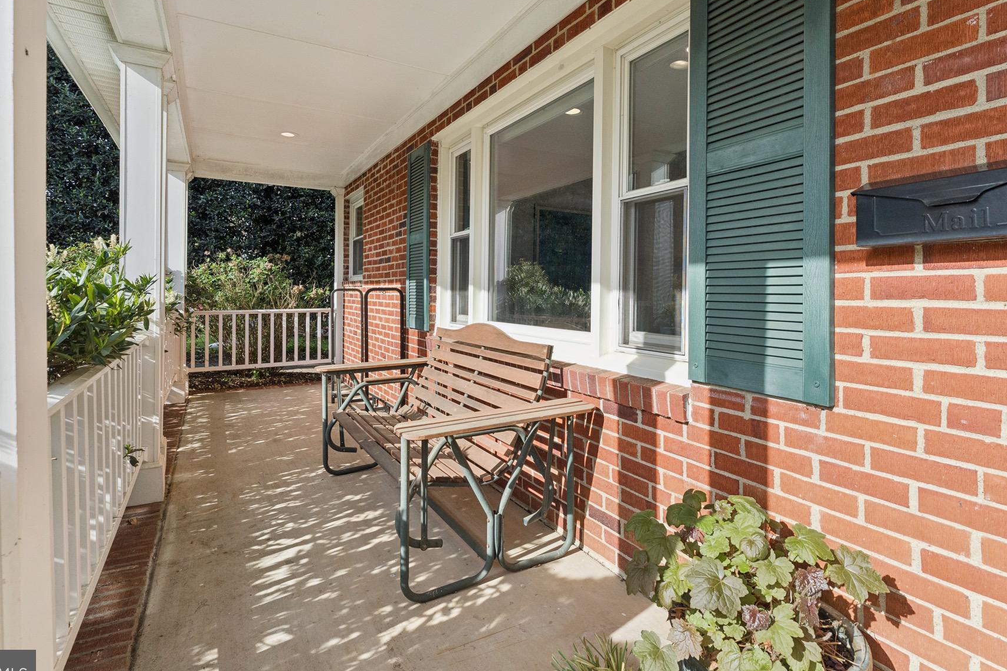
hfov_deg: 88.9
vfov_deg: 66.1
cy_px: 290
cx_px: 509
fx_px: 514
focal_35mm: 18
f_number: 7.1
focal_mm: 15.3
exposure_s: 1/1250
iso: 1250
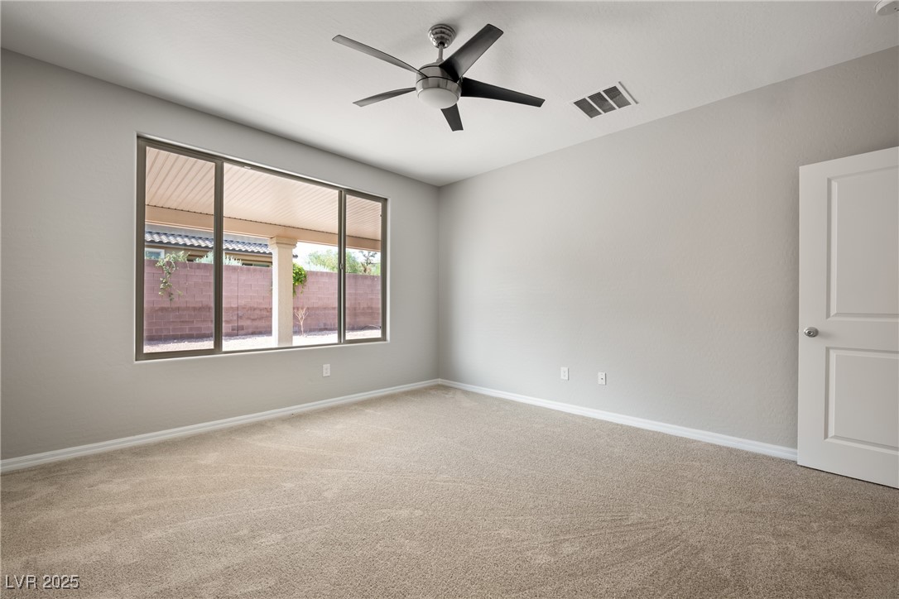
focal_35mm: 14
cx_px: 450
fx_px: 350
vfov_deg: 81.2
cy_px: 300
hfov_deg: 104.3
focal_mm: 14
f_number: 9
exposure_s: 1/2.5
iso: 100
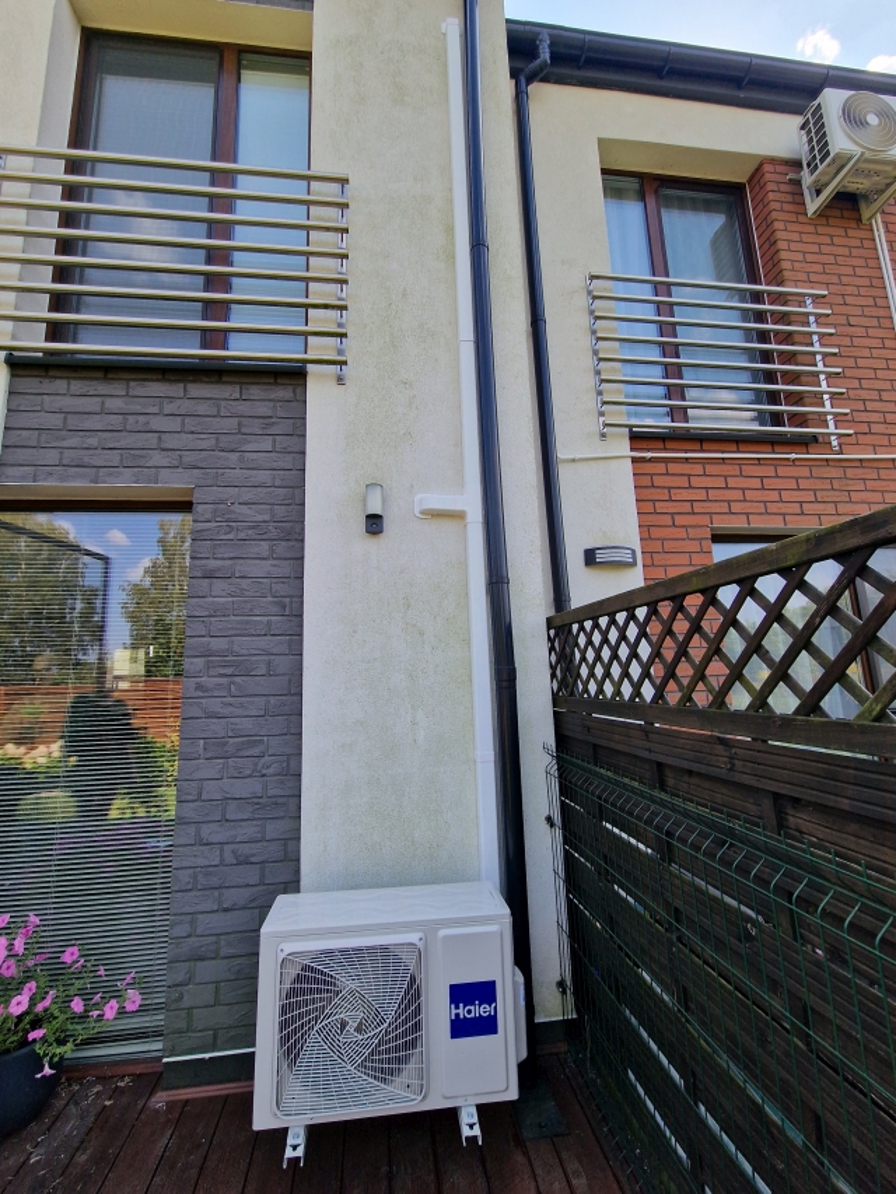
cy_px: 597
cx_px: 448
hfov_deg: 89.9
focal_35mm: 13
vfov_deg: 106.2
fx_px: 449
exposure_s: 1/772
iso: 50
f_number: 2.2
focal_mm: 2.2
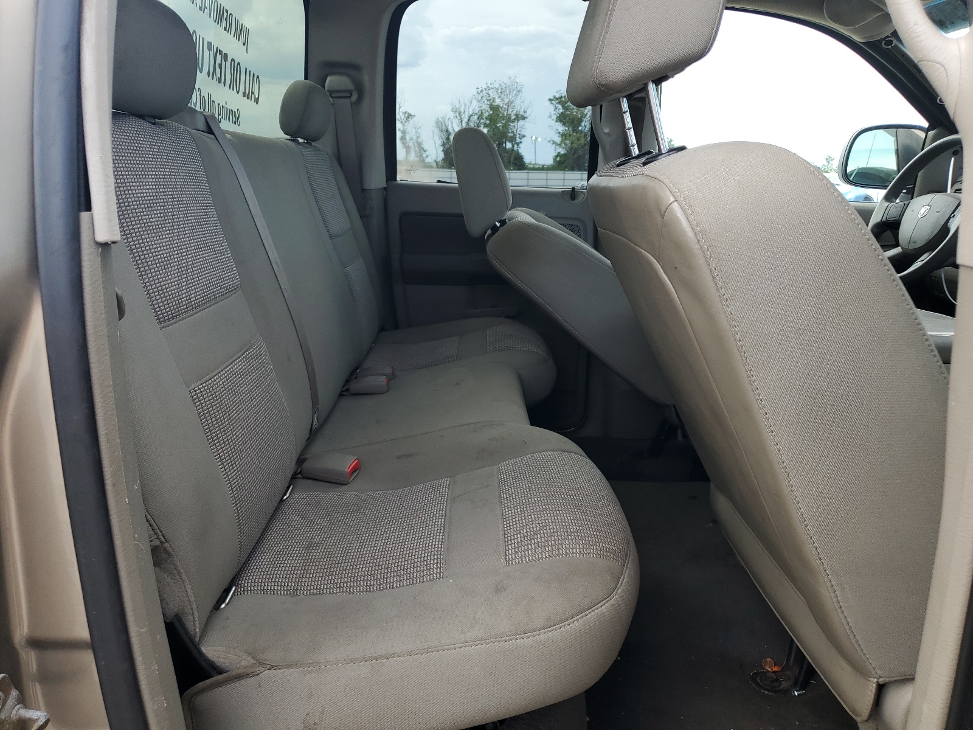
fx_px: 731
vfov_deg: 53.1
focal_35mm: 26
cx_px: 486
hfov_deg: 67.3
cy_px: 365
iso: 50
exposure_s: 1/333
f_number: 1.5
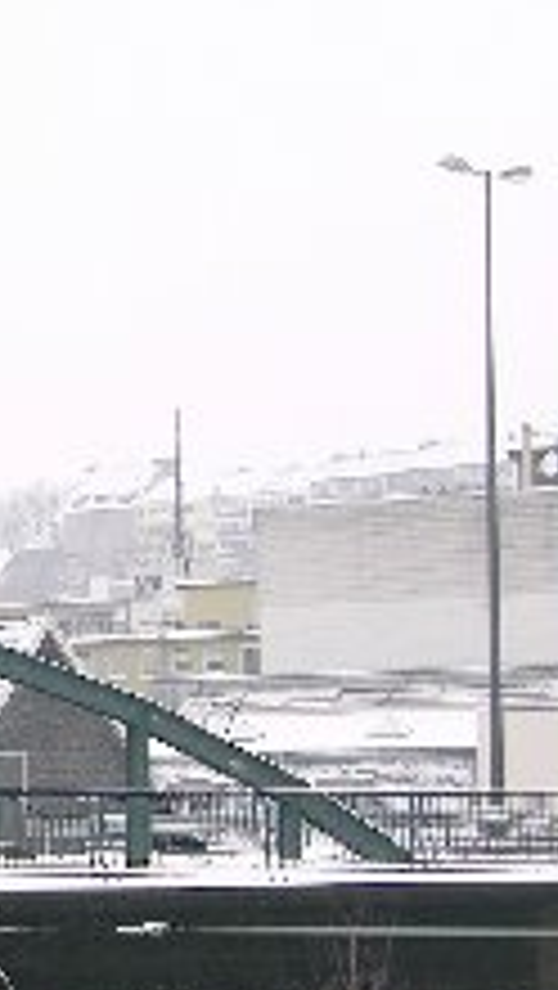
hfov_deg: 7.4
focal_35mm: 157
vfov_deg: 13.6
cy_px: 819
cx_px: -565
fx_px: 4123
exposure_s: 1/65.9
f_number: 3.9
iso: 50
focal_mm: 13.7
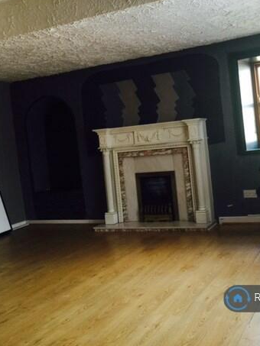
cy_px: 150
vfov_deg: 45.7
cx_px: 168
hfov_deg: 34.9
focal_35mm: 41
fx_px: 410
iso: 64
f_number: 2.2
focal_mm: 4.15
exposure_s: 1/33
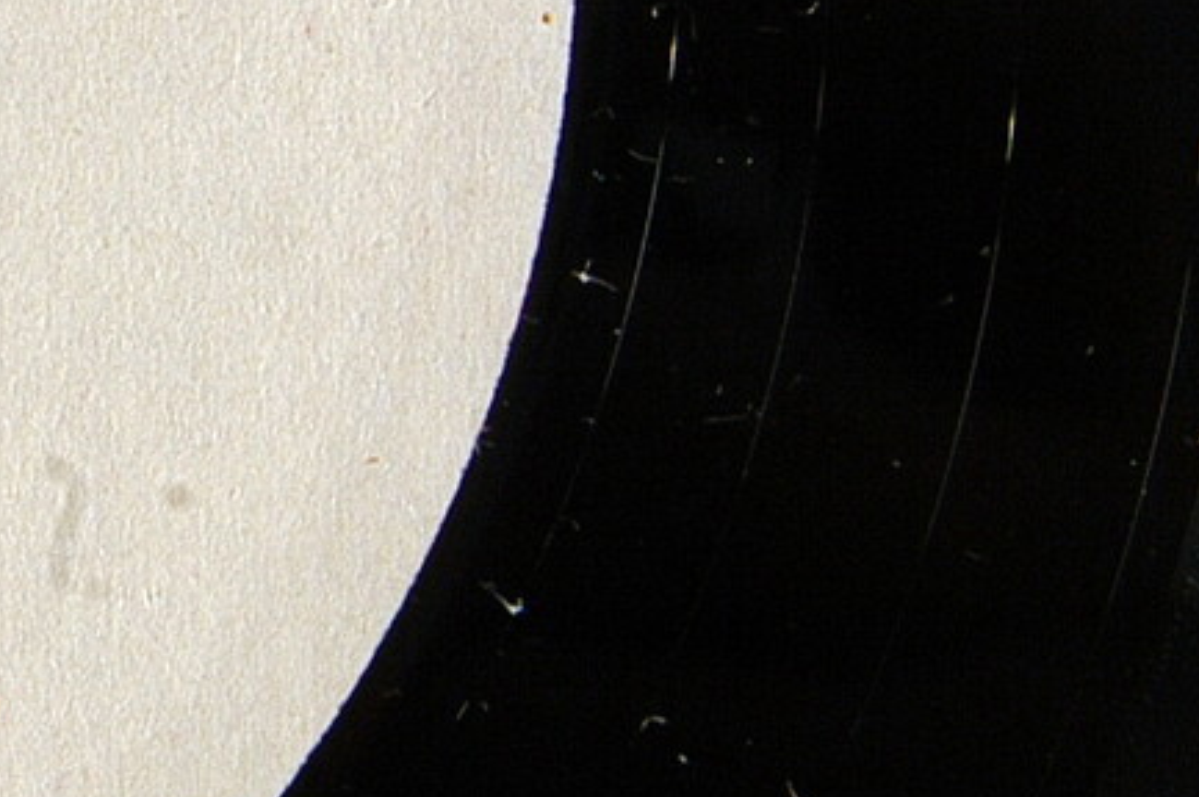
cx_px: -1019
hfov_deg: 8.2
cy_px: -72
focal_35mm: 242
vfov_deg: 5.6
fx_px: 8064
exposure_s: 1/50
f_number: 11
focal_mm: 35
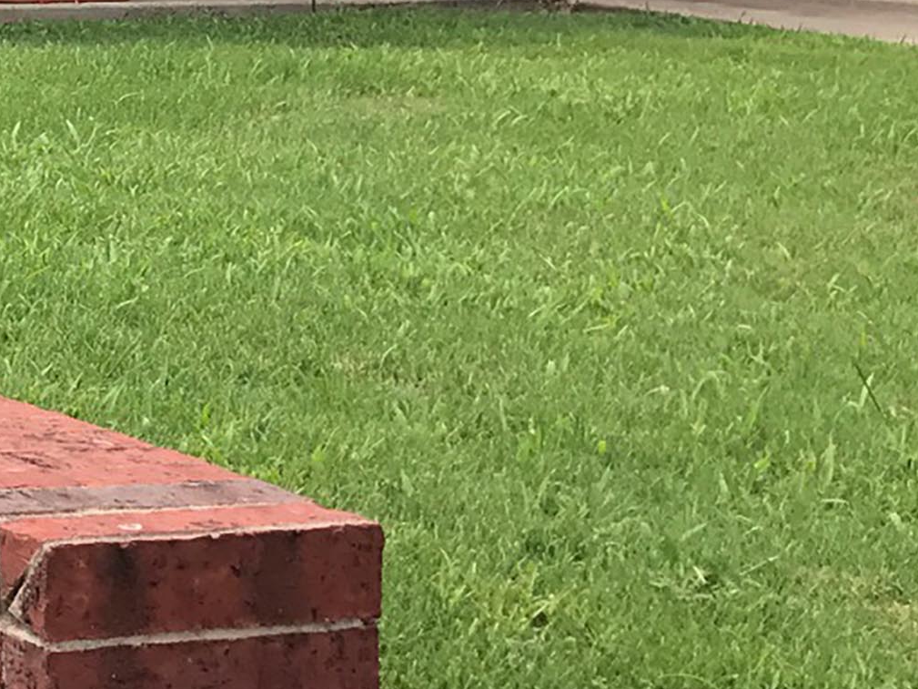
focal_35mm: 111
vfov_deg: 13.1
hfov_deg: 15.3
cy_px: -52
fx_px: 2944
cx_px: -733
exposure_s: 1/958
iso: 20
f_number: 1.8
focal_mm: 3.99
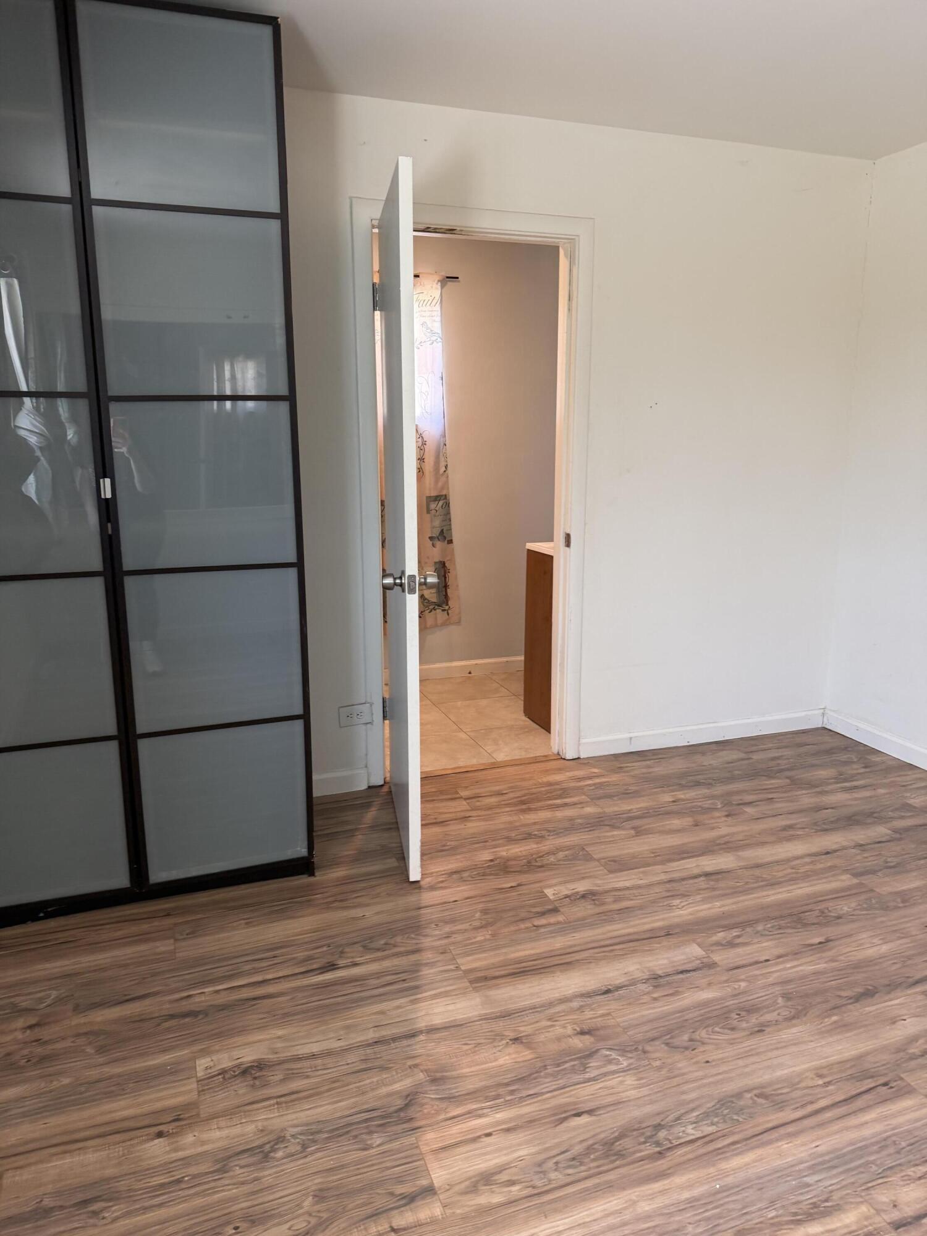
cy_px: 618
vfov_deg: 71.6
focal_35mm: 24
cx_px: 464
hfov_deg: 56.8
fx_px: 857
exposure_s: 1/114
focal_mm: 6.76
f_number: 1.78
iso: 200
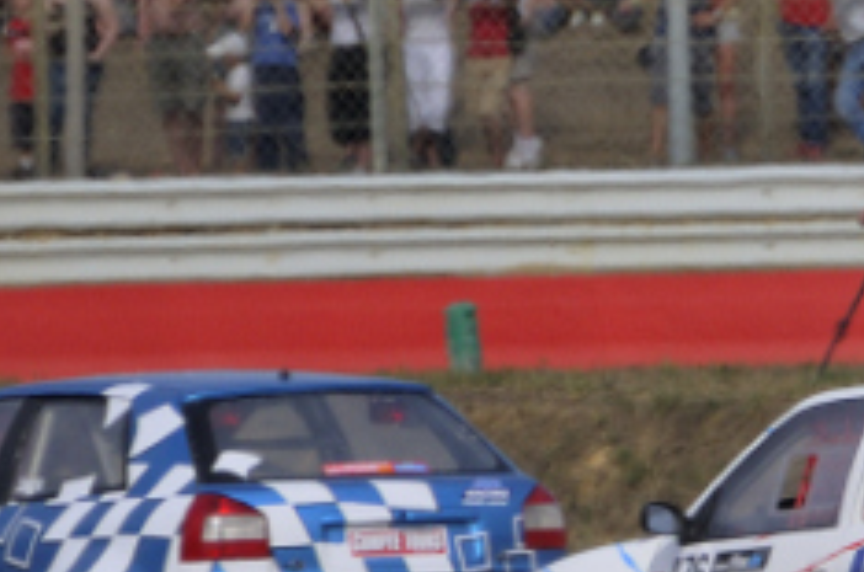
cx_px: 1015
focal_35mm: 1925
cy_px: 395
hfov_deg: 1.1
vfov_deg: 0.7
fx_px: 46105
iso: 200
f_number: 5.6
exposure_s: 1/1000
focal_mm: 300
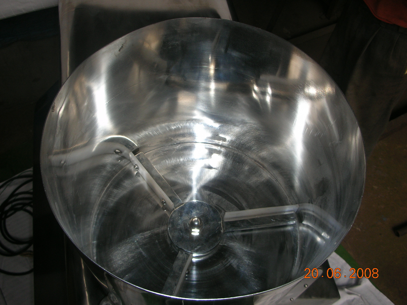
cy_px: 152
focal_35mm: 35
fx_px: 412
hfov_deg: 52.6
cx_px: 204
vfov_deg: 40.7
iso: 50
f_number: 3
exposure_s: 1/60.1
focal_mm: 5.8
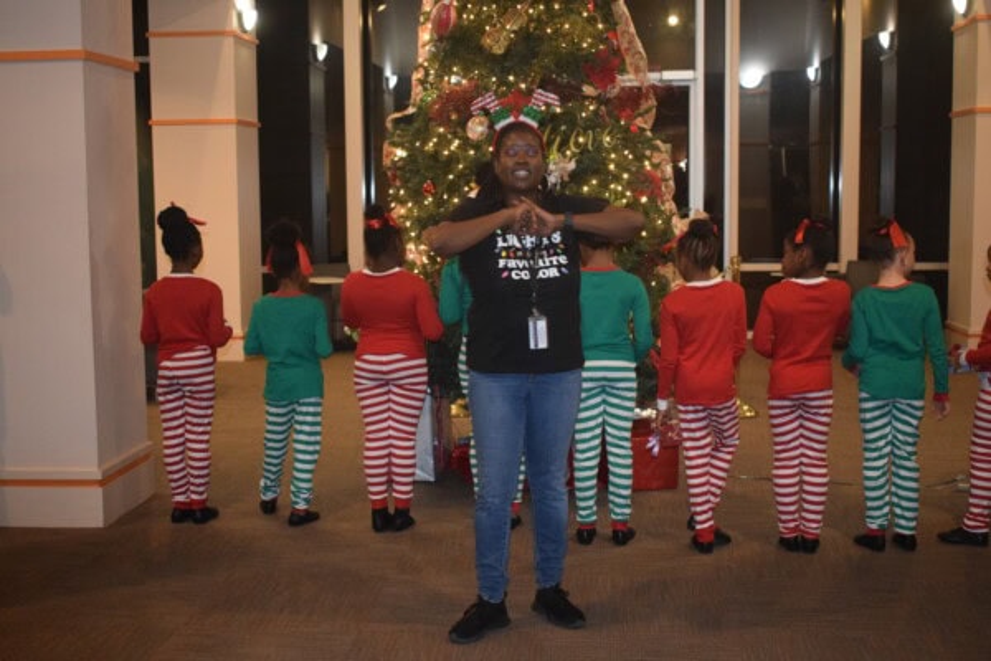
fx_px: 1280
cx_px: 496
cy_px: 330
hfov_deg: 42.3
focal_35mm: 46
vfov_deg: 28.9
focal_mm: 31
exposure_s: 1/60
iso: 3200
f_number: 4.2
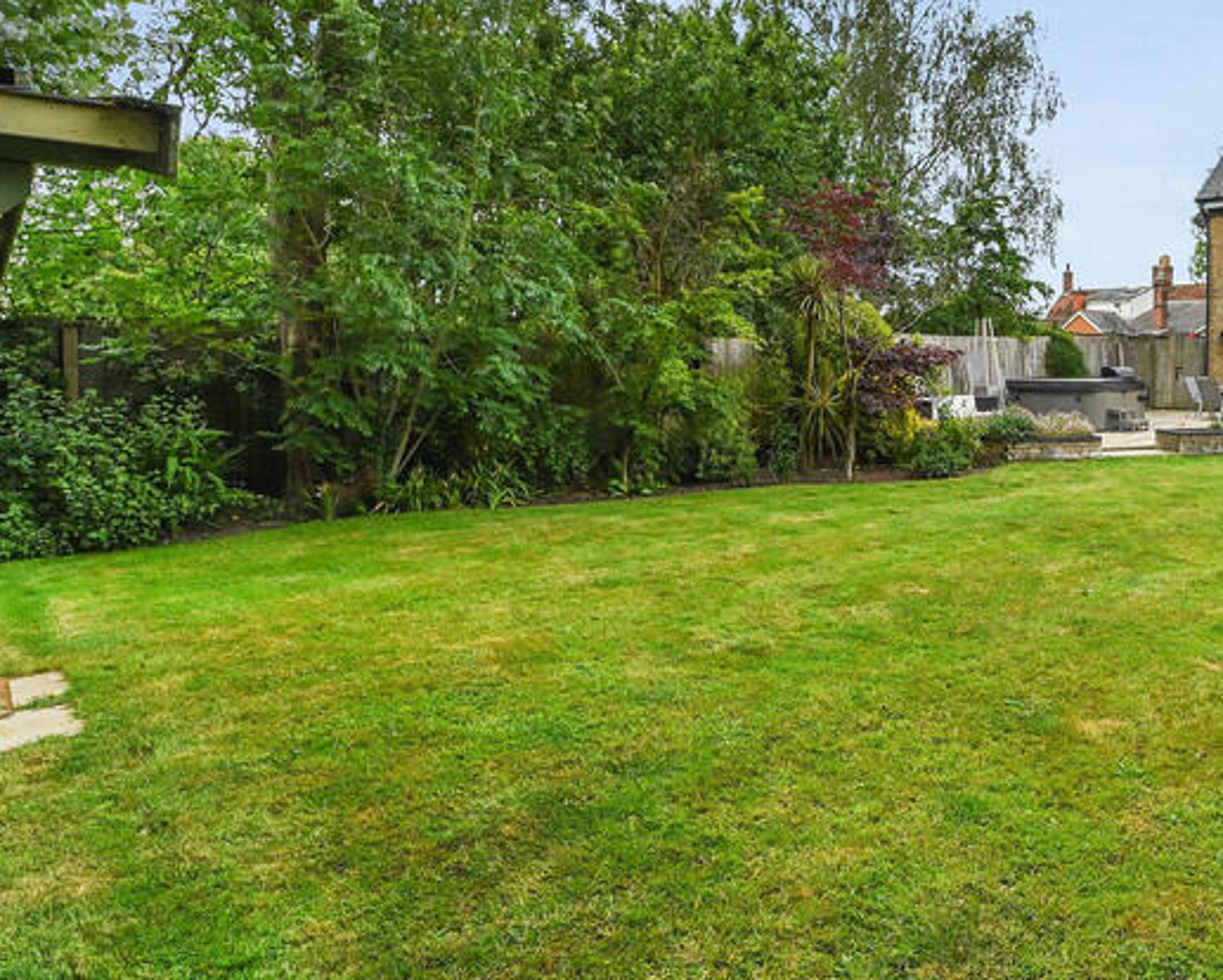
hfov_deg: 61.0
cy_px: 366
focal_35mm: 26
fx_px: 941
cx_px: 968
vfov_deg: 54.3
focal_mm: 14
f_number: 8
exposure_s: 1/50
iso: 400
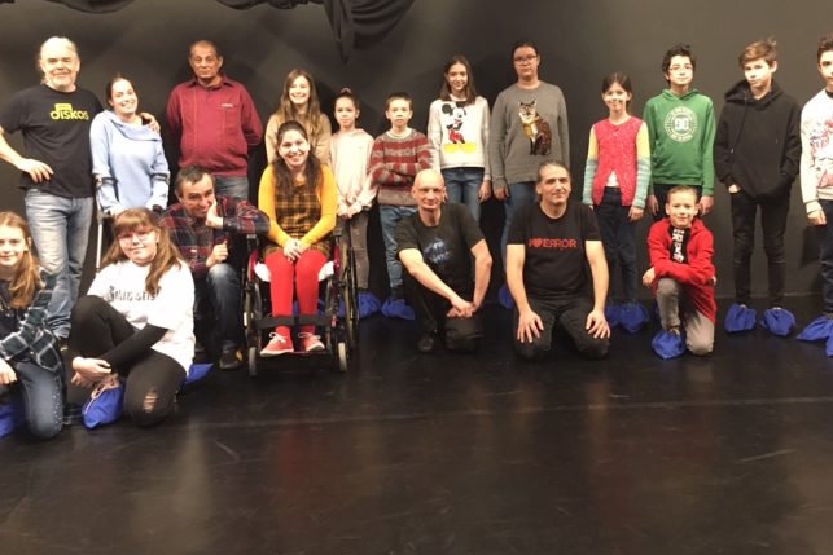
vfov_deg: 36.8
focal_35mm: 36
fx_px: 833
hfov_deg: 53.0
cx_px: 455
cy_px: 226
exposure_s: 1/17
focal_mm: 4.15
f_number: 2.2
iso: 400
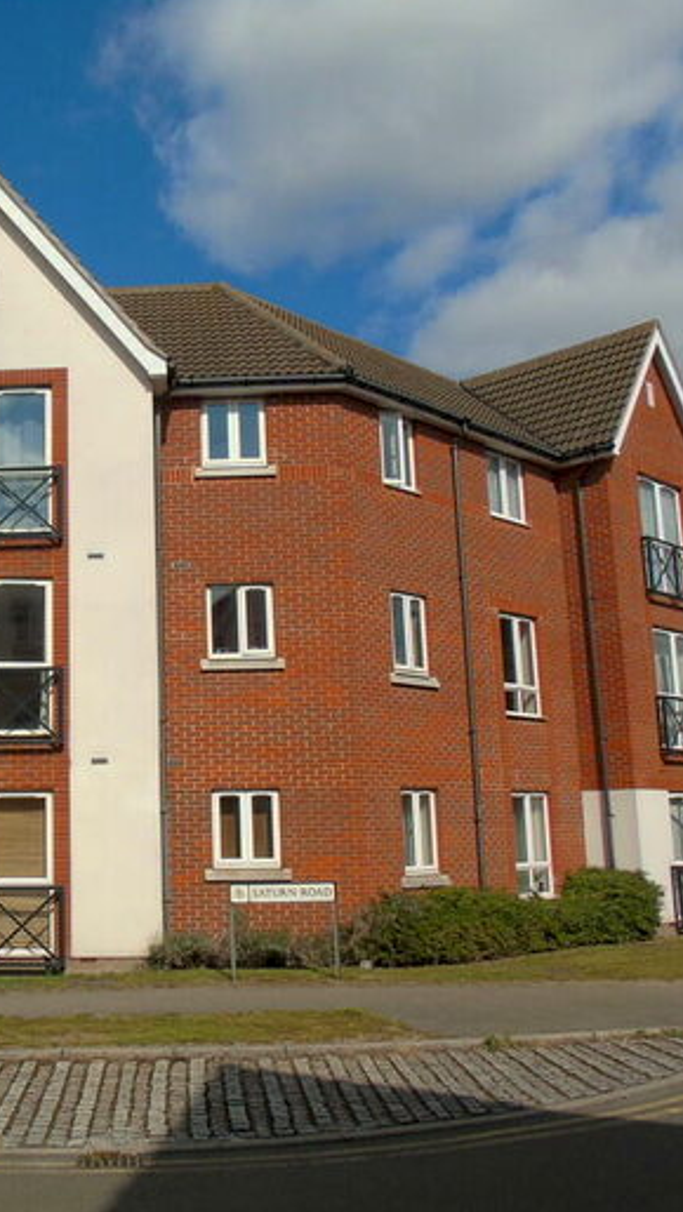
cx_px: 75
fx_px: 1190
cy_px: 608
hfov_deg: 30.7
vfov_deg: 54.0
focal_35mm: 37
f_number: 4.5
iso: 80
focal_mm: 4.4
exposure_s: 1/1000
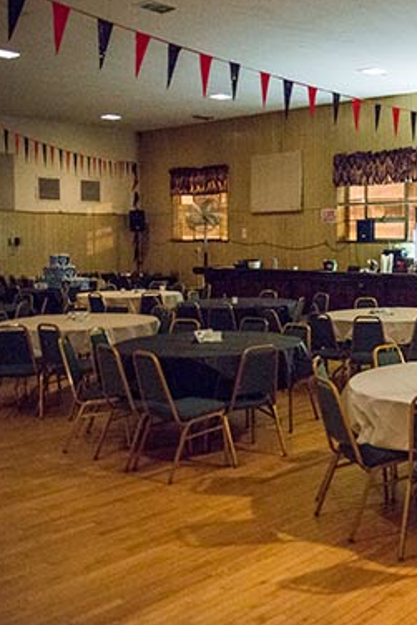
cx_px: 435
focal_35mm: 37
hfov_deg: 32.5
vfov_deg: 51.9
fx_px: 642
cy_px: 312
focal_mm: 24
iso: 5600
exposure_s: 1/250
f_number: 2.8
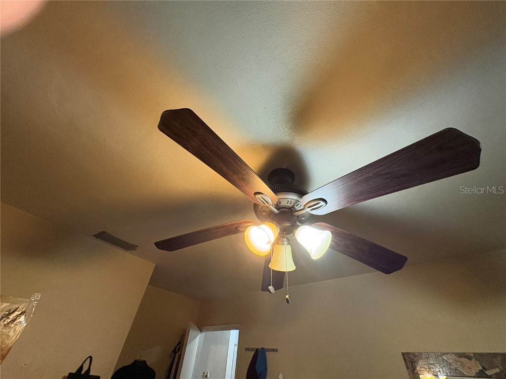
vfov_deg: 85.7
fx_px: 205
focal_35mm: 14
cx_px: 253
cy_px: 190
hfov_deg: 102.1
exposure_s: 1/60
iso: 250
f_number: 2.2
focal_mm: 2.22
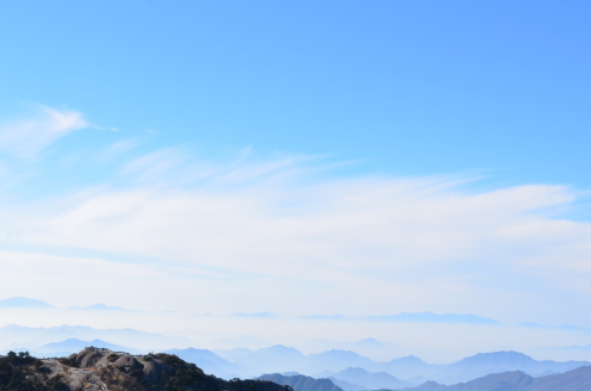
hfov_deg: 30.7
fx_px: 1065
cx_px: 174
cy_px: 318
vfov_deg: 20.5
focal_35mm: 65
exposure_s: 1/125
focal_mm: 21
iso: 110
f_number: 11
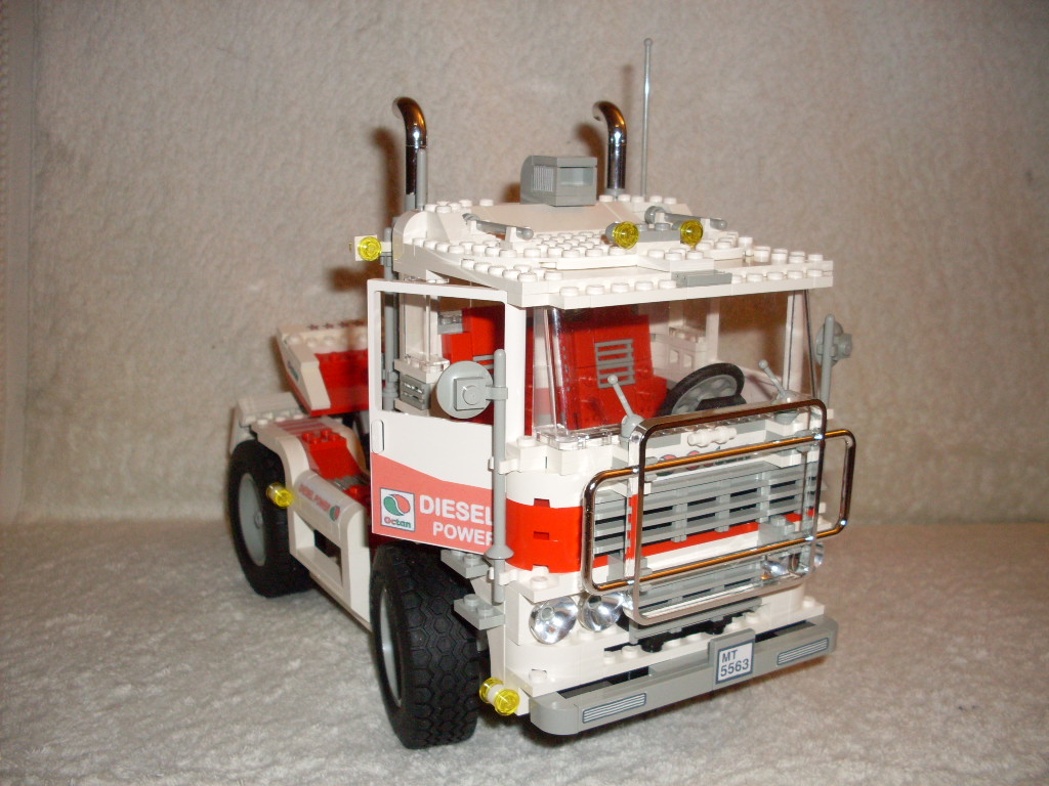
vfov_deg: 37.7
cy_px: 393
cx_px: 524
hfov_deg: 49.0
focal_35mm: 38
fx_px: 1152
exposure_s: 1/45
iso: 100
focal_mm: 6.3
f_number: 2.8
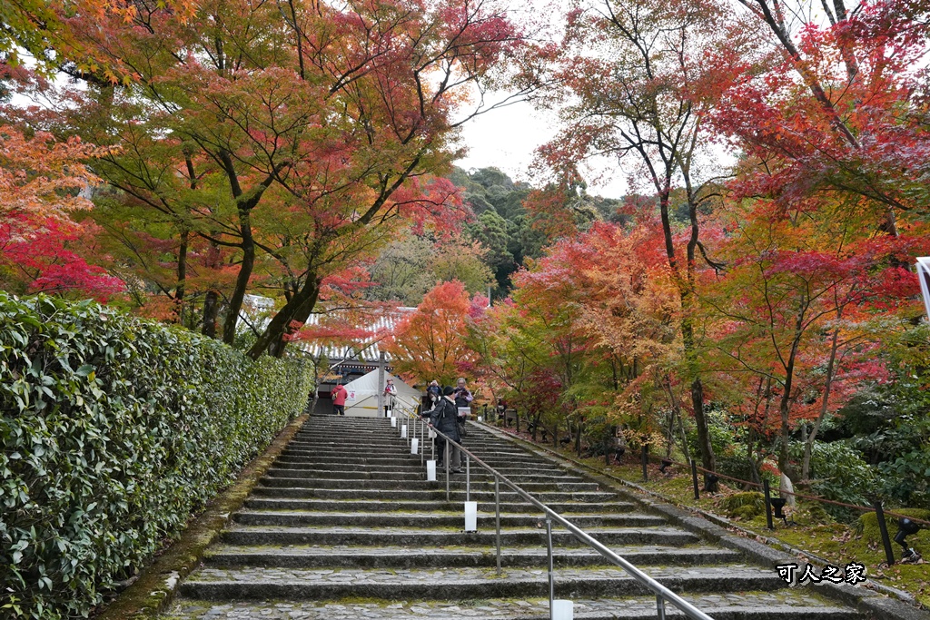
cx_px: 465
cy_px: 310
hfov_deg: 64.9
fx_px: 731
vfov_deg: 46.0
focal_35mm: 28
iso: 2500
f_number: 8
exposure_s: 1/1000
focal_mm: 28.3
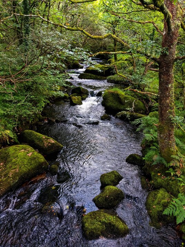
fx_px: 192
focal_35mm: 27
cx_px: 92
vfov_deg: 65.3
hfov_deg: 51.4
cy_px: 124
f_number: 1.73
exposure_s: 1/100
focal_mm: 4.38
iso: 79
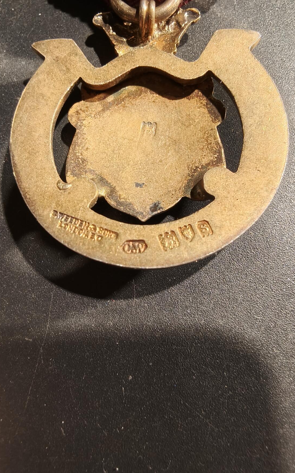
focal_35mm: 25
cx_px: 144
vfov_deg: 72.5
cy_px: 242
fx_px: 322
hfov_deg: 49.3
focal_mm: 2.32
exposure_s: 1/50
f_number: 2
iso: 200
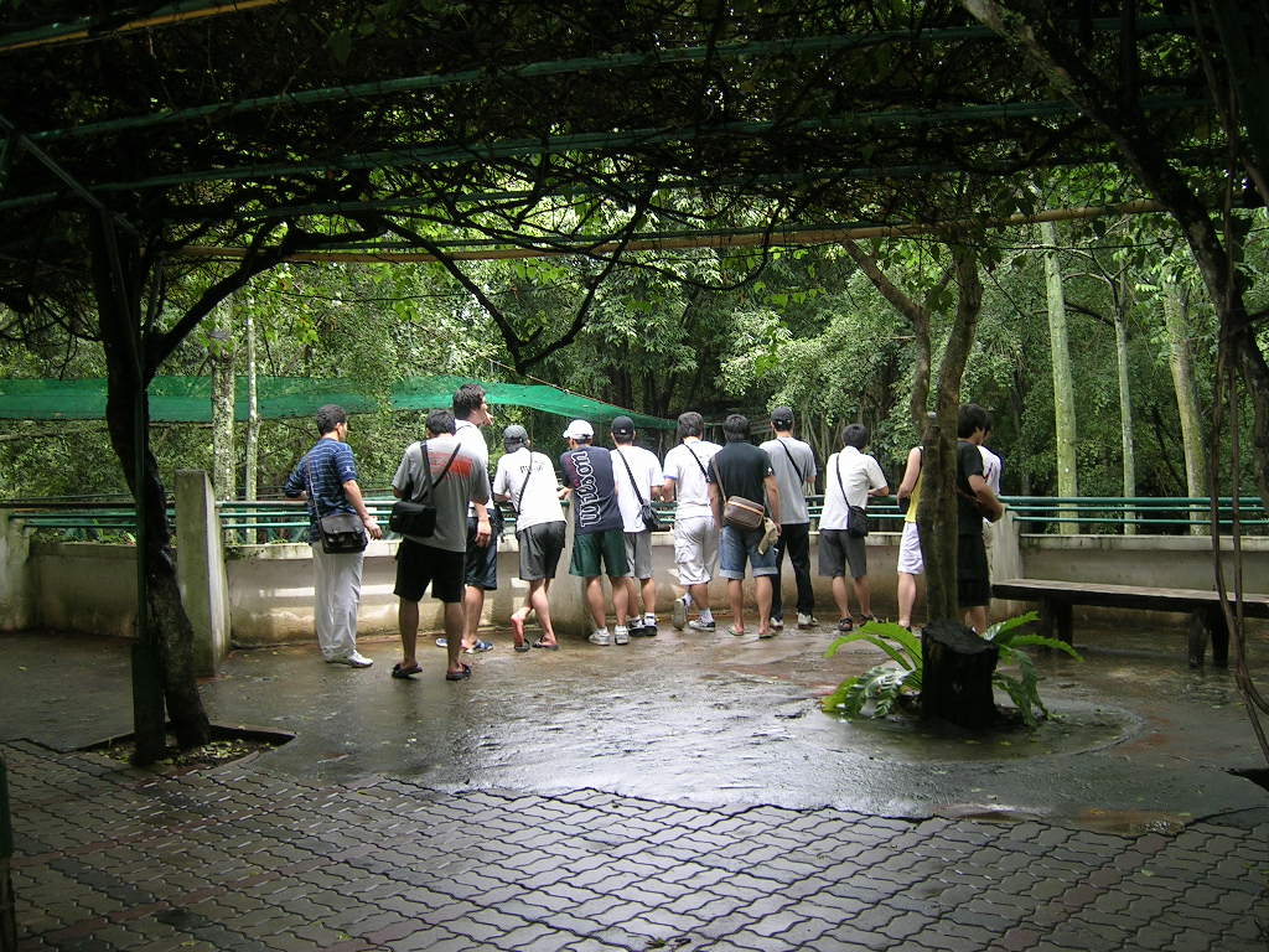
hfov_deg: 52.6
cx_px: 634
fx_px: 1283
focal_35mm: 35
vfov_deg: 40.7
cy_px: 476
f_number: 2.8
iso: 50
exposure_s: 1/106
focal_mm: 5.4
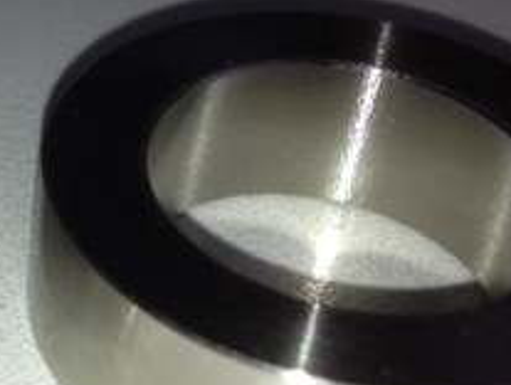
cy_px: 257
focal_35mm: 108
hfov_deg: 17.4
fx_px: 1597
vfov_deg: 13.7
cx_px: -99
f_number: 2.4
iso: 50
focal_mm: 4.28
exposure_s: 1/399
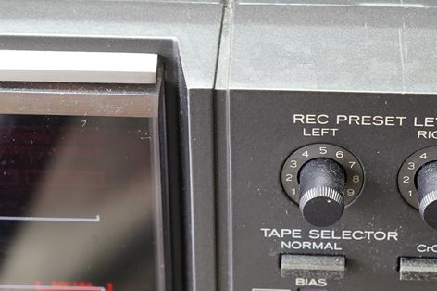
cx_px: 260
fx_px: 1686
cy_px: 224
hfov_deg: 14.8
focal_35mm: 139
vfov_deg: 9.8
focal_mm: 55
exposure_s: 1/50
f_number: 8
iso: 3200
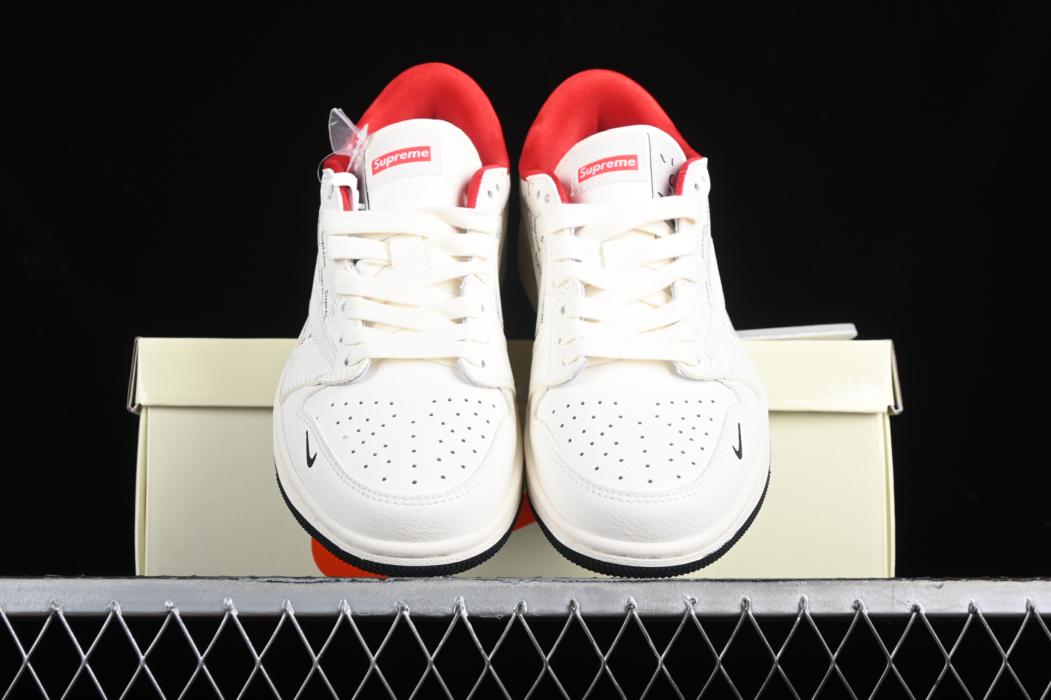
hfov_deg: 27.0
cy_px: 350
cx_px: 526
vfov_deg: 18.2
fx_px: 2189
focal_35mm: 75
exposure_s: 1/200
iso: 200
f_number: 7.1
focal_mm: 50
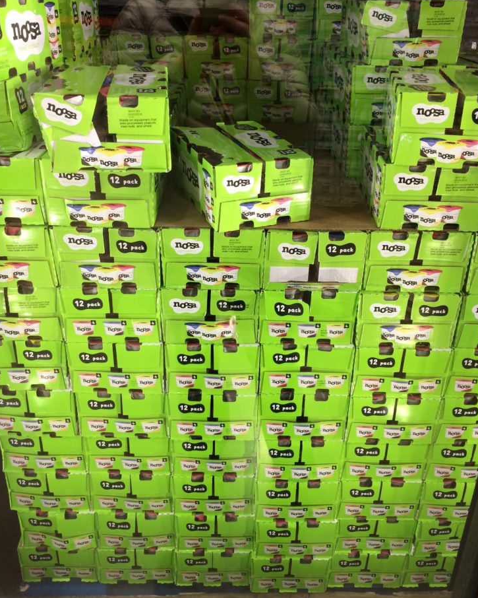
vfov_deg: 55.5
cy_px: 262
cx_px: 239
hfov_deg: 45.8
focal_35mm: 32
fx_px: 566
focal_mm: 4.15
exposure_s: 1/30
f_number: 2.2
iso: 50
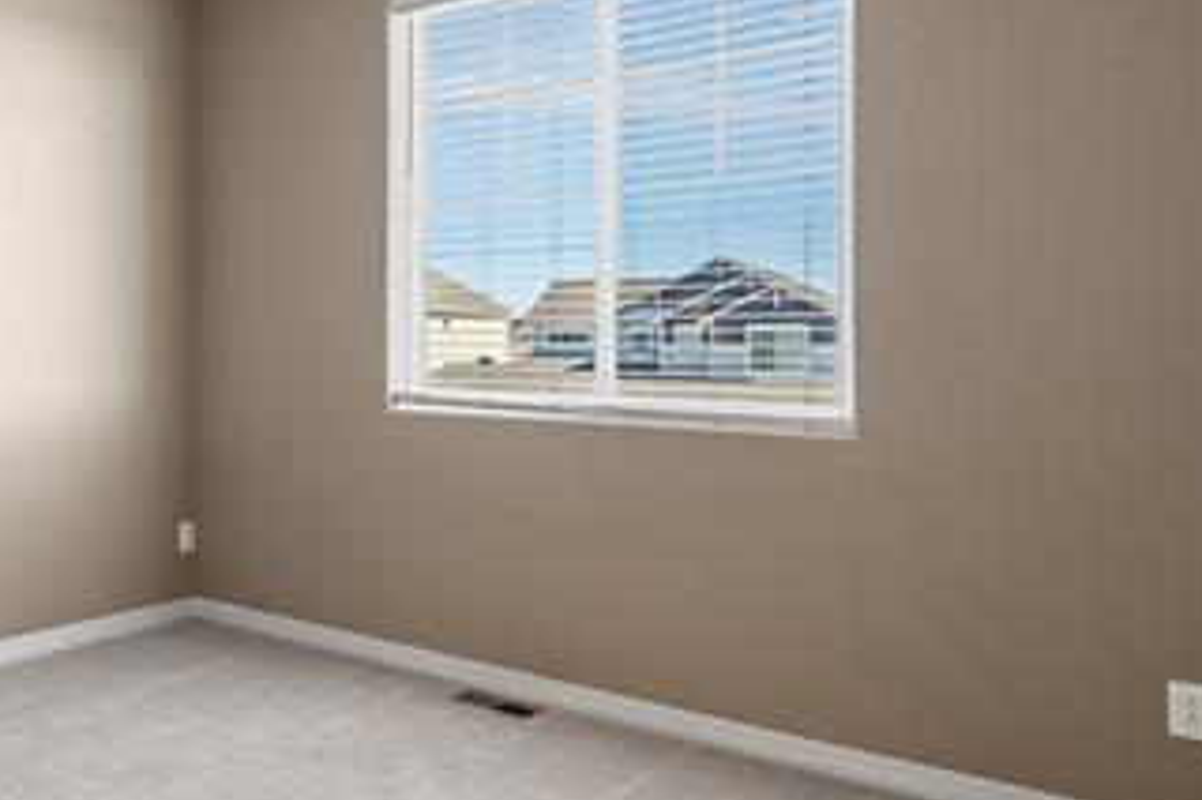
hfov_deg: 54.5
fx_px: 1068
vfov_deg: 41.0
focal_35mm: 32
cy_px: 338
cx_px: 233
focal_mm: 16
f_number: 7.1
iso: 200
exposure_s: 1/1.25
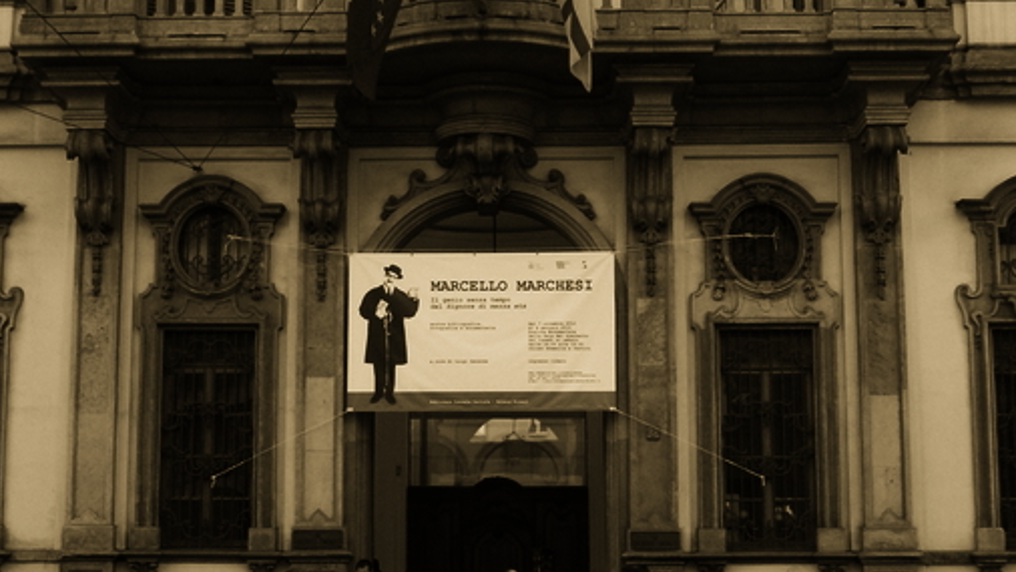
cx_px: 506
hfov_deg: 37.2
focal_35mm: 56
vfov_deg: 21.4
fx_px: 1509
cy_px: 374
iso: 200
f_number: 3.6
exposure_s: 1/25
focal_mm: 7.2
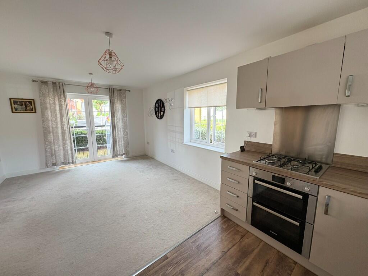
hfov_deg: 102.1
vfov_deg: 85.7
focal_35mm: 14
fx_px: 149
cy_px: 138
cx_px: 184
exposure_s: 1/78
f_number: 2.2
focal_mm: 2.22
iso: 250
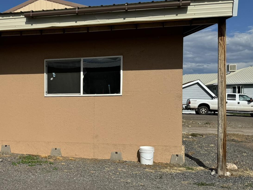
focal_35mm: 45
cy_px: 119
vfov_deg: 32.0
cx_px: 26
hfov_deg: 39.1
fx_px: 329
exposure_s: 1/7937
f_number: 1.78
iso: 80
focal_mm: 6.76
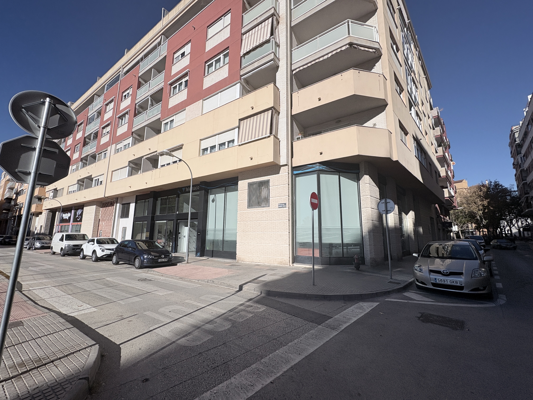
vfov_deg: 85.7
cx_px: 266
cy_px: 200
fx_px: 216
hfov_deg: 102.1
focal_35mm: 14
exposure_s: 1/5650
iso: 50
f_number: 2.2
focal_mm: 2.22
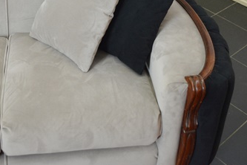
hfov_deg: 36.6
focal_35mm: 54
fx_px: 370
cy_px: 26
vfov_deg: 24.5
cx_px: 91
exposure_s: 1/30
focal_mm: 20
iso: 1400
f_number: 3.8
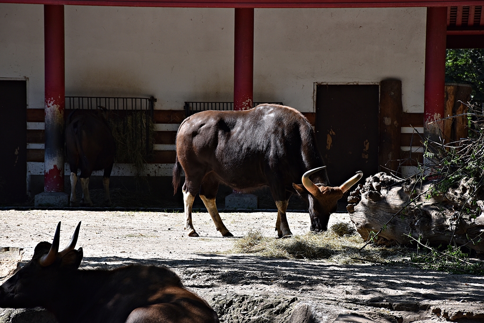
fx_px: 2118
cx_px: 242
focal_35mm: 158
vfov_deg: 8.7
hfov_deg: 13.0
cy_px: 162
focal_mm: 105
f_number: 8
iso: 200
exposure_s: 1/250
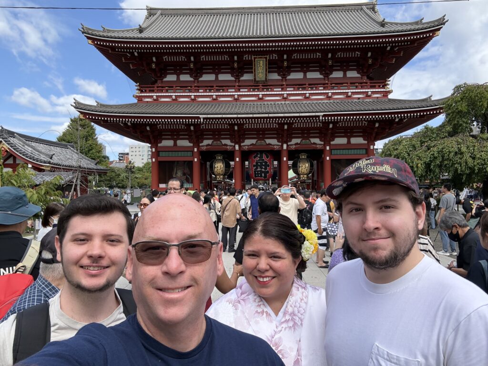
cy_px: 183
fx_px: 324
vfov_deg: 58.9
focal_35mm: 23
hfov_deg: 73.9
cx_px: 244
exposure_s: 1/806
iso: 40
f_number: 1.9
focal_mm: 2.69
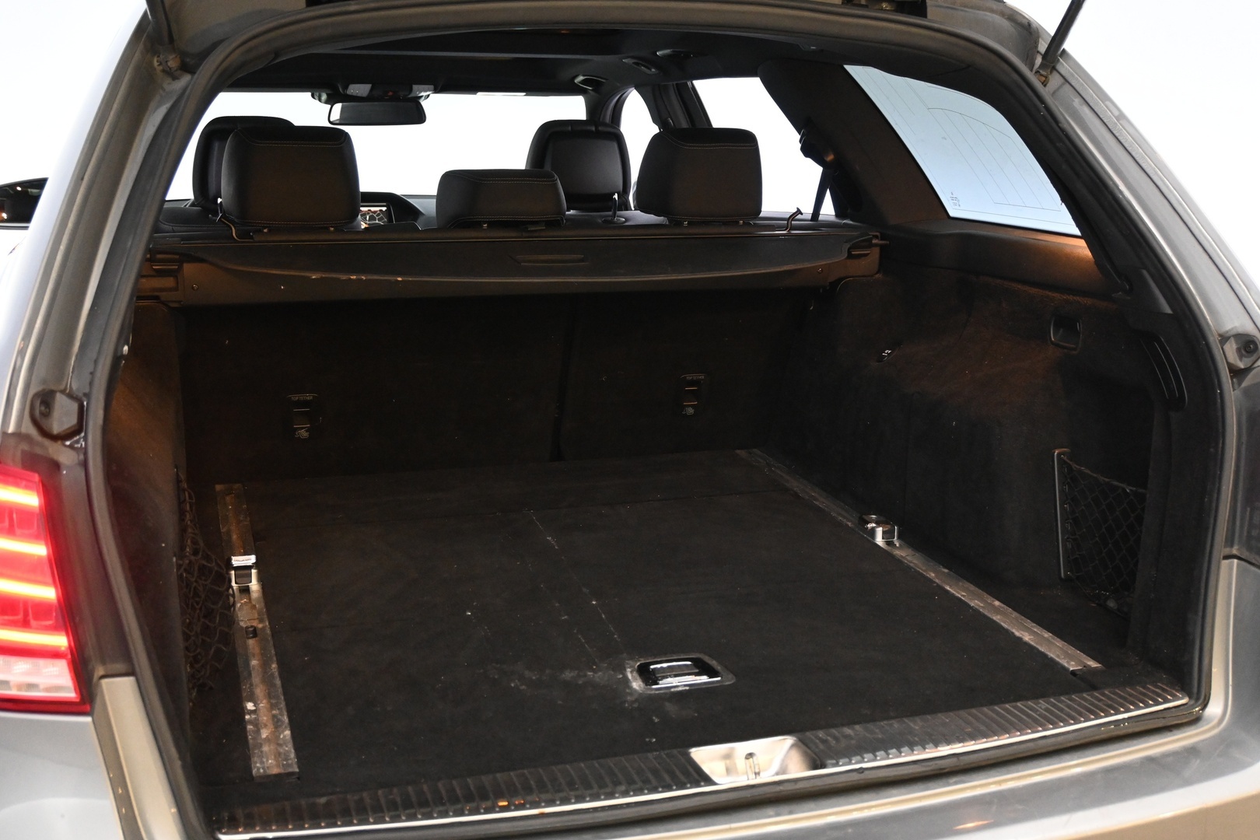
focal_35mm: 39
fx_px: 1365
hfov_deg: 49.6
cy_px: 420
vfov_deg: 34.2
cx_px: 630
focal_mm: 26
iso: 3600
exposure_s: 1/40
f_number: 4.5
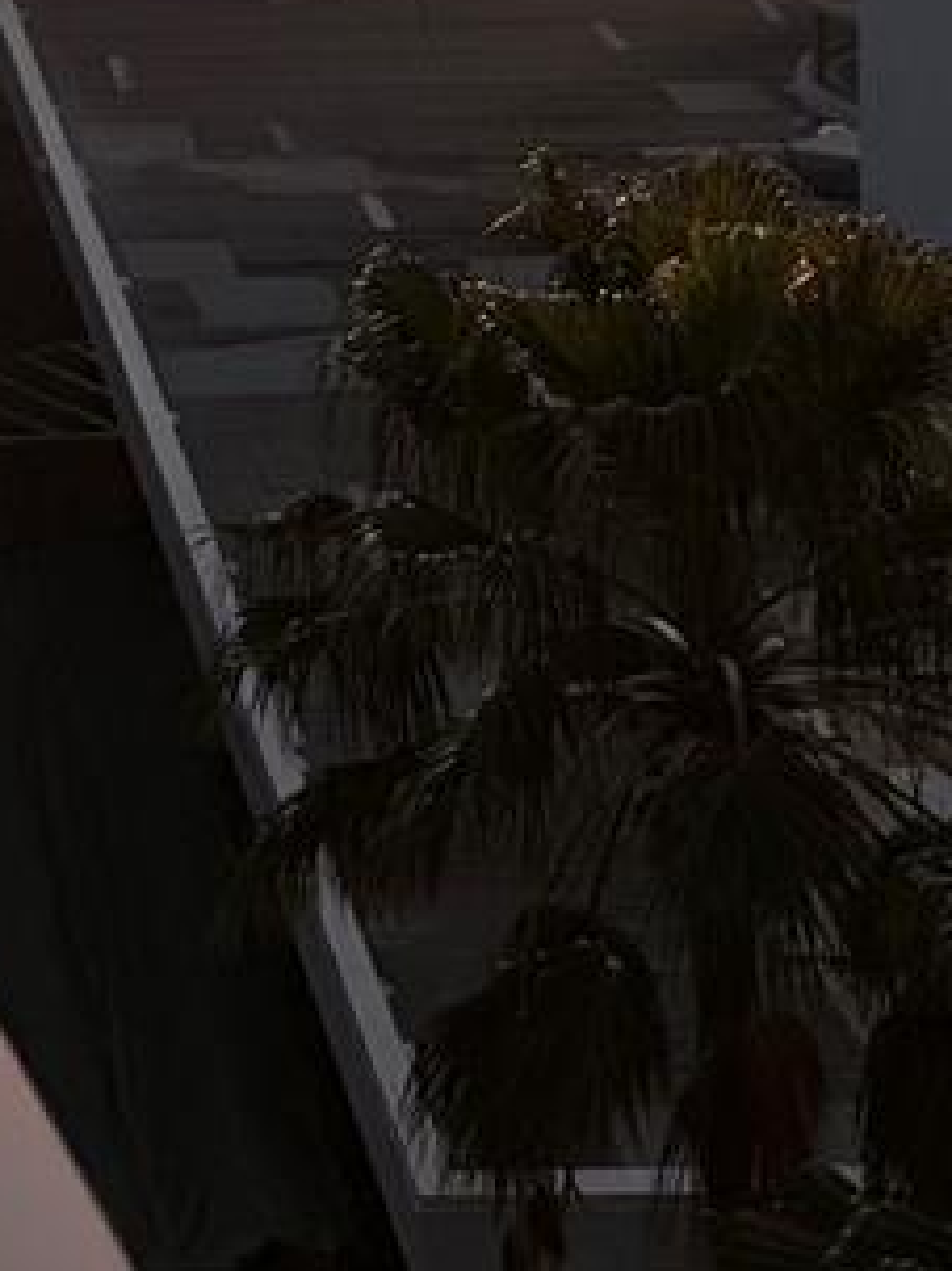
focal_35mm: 95
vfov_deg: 17.2
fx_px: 3486
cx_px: -583
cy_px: -969
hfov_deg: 14.3
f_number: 1.78
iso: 80
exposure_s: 1/2525
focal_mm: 6.76
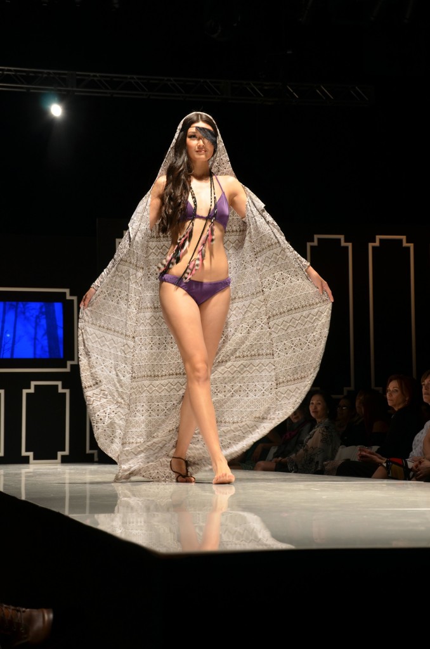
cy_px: 324
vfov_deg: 27.0
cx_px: 215
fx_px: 1350
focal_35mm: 75
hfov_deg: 18.1
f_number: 5.6
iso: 400
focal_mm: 50
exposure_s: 1/125
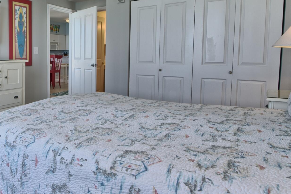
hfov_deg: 55.4
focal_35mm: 29
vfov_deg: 44.7
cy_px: 75
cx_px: 30
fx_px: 234
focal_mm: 12
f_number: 8
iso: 500
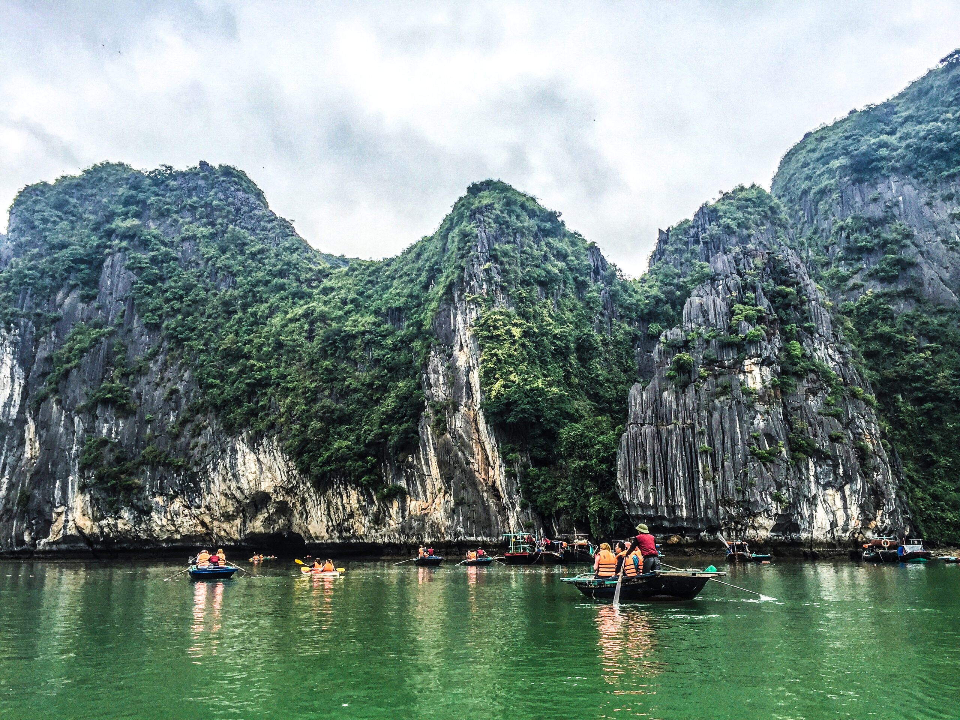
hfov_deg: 61.7
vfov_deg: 48.2
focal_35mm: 29
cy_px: 360
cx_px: 480
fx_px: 804
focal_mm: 4.15
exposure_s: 1/430
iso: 32
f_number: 2.2
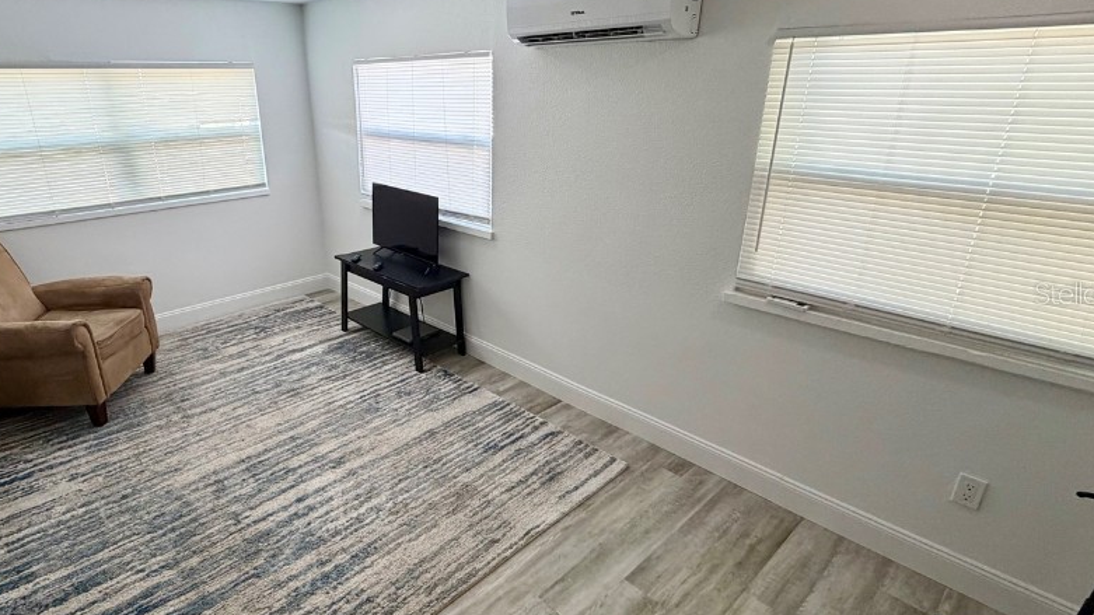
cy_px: 293
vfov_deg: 55.8
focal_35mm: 20
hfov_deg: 85.8
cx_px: 450
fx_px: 580
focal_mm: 2.22
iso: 250
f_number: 2.2
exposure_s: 1/60
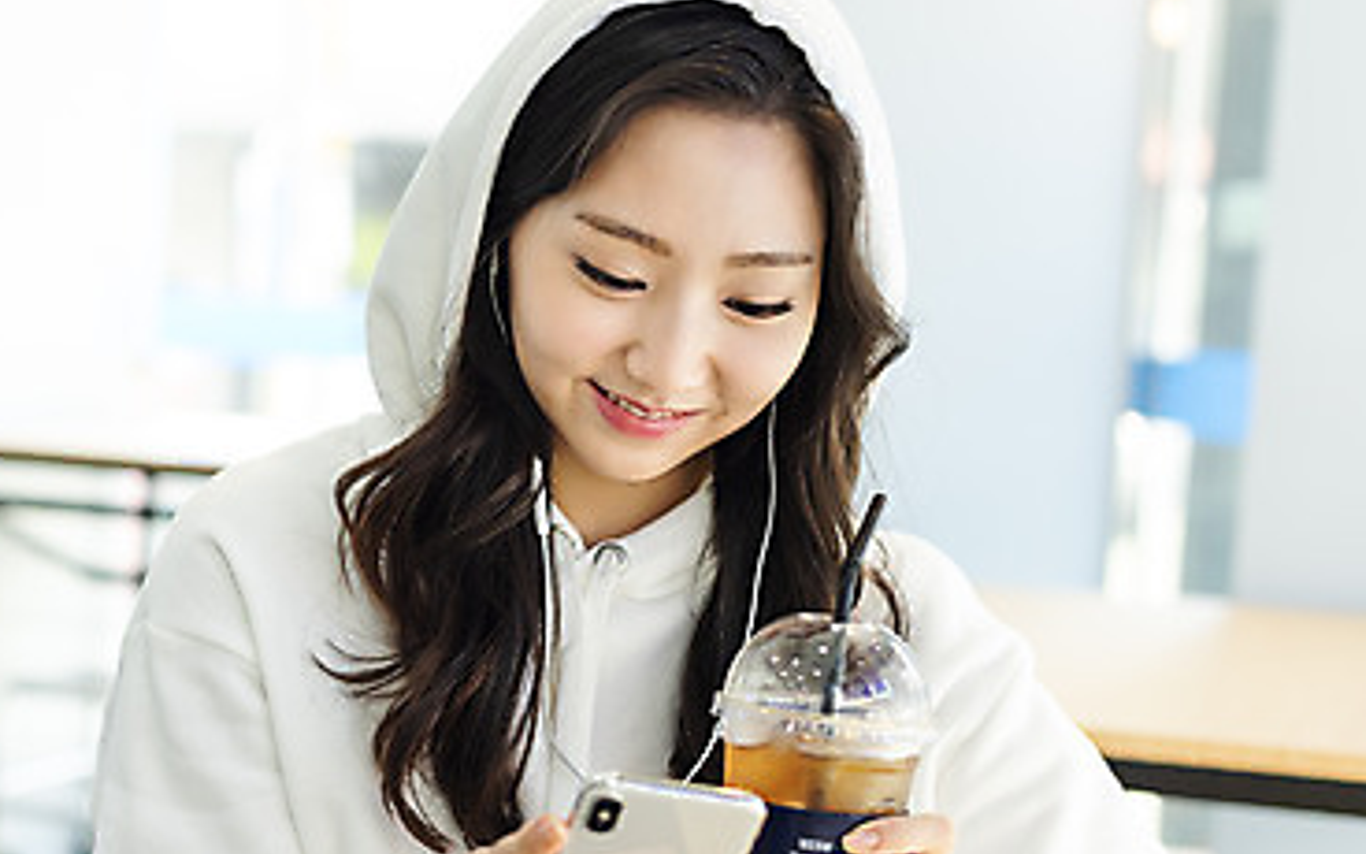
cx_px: 284
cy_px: 505
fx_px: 3090
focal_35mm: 83
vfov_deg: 15.7
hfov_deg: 24.6
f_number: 2.8
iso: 500
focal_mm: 50
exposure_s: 1/320
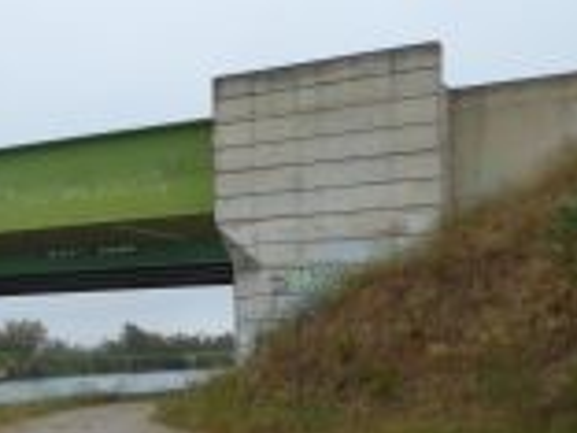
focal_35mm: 64
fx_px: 1067
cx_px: 78
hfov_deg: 29.2
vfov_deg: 22.5
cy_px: 370
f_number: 3.3
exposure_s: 1/250
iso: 80
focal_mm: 4.3
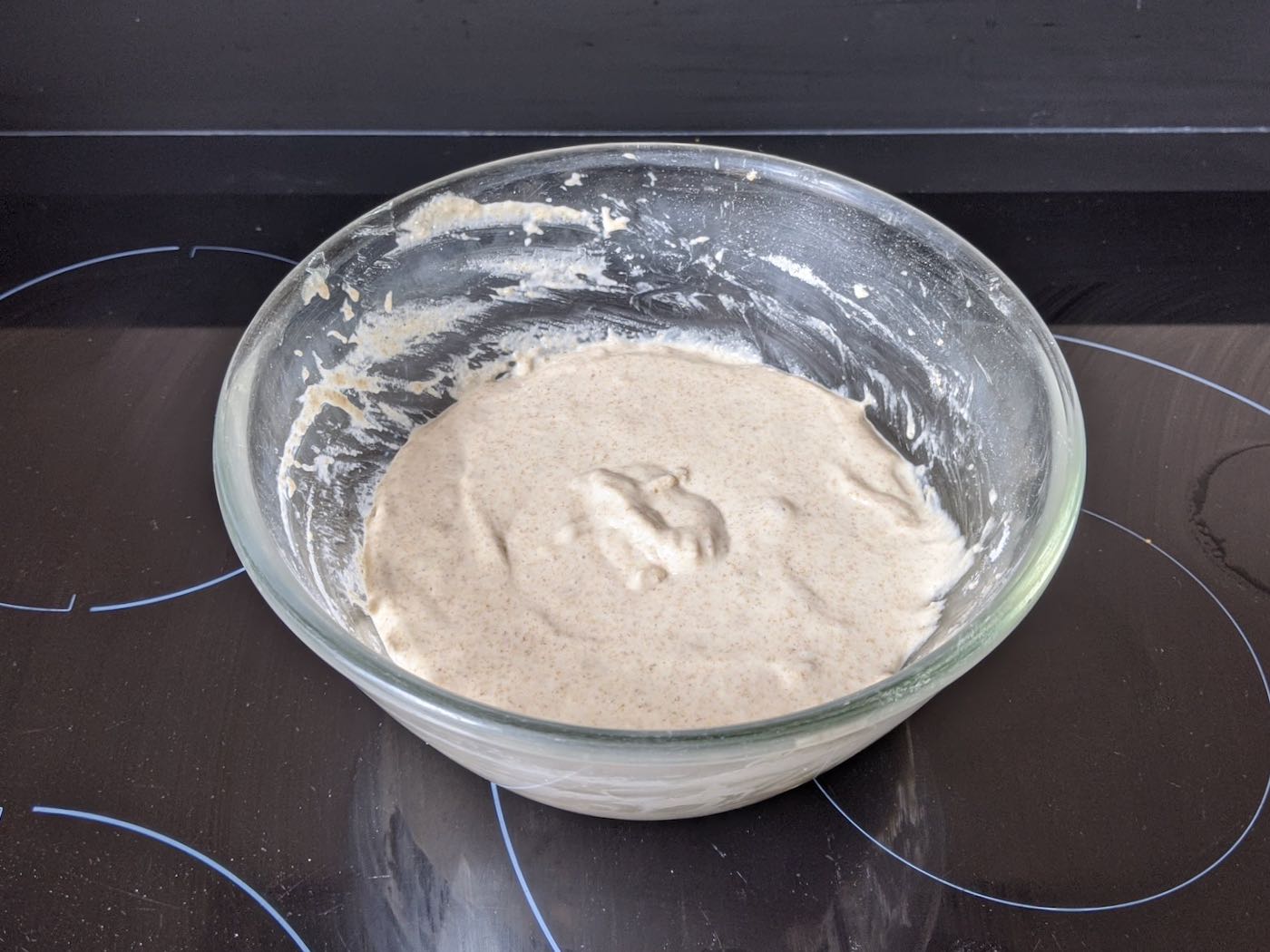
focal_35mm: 27
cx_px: 635
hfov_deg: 65.3
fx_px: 991
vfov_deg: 51.4
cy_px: 476
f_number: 1.8
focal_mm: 4.44
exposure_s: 1/99.9
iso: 79
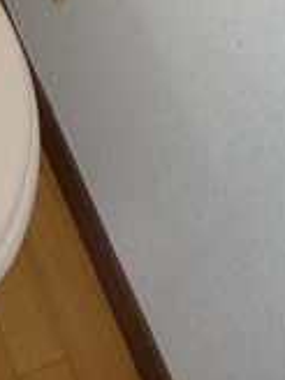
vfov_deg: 15.1
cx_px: 94
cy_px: -322
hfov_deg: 13.3
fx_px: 1219
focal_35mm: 111
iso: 100
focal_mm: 5.5
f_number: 2.1
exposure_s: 1/60
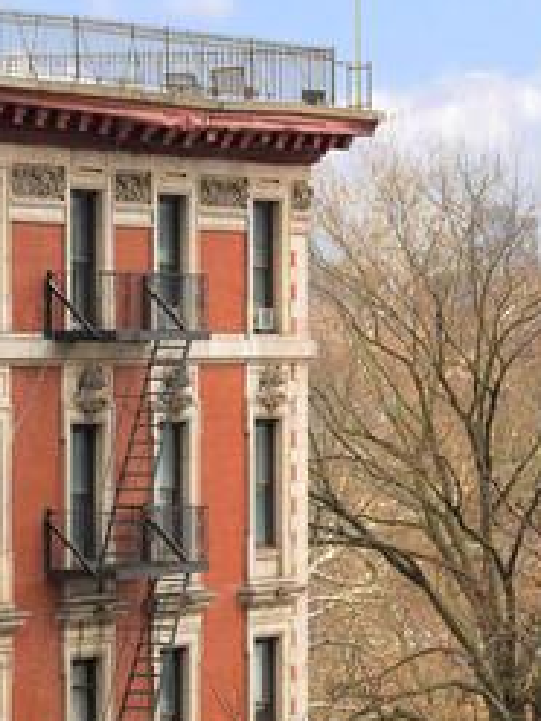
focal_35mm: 244
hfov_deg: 6.1
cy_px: 259
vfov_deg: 8.1
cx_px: 435
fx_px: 5085
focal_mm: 63
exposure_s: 1/125
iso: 400
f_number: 11
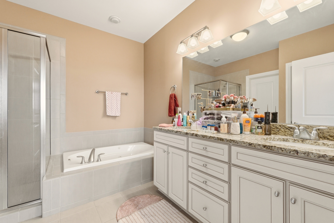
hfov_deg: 100.4
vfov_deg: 77.3
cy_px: 112
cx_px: 167
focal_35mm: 15
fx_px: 139
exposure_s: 1/100
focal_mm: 10
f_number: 9
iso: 400
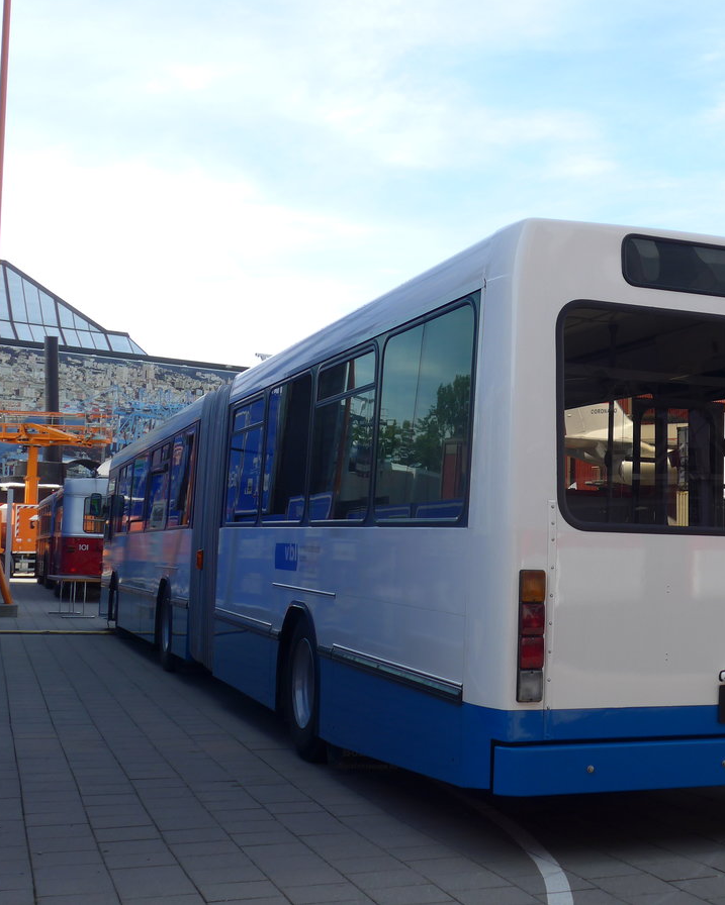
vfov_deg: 36.7
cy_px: 451
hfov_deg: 29.2
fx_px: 1368
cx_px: 543
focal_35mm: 51
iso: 80
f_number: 2.8
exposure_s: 1/800
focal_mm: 8
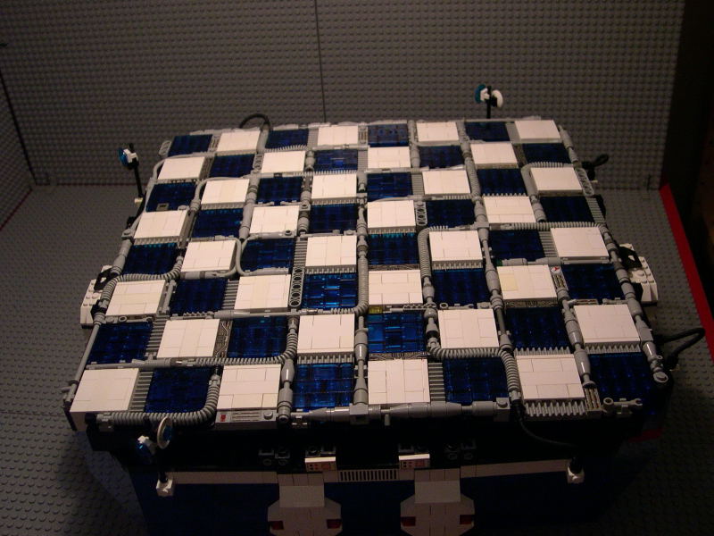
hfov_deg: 49.0
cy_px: 268
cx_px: 357
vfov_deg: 37.7
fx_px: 784
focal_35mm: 38
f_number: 2.8
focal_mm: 8
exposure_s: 1/165
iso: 400
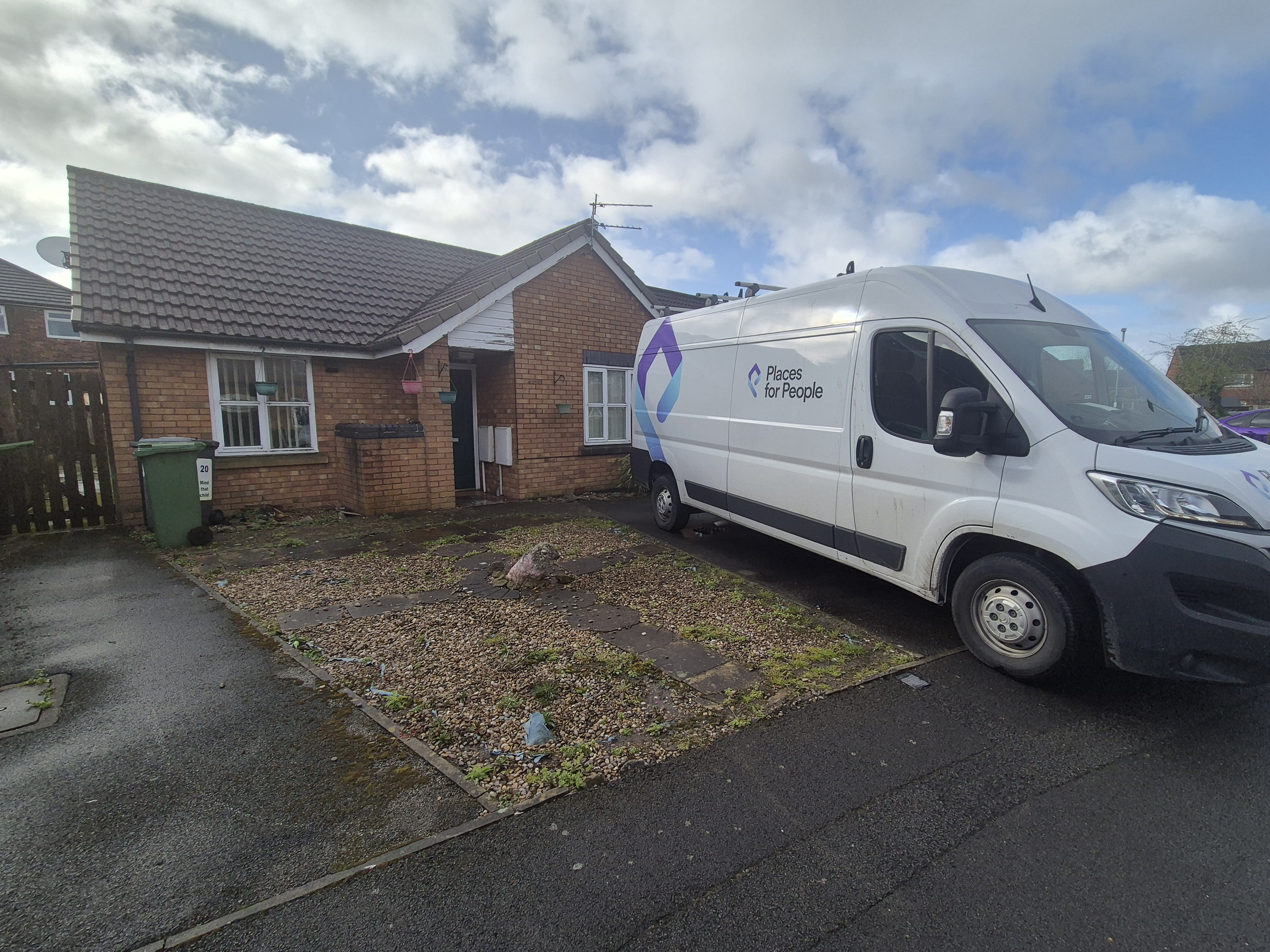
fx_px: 514
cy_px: 473
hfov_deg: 102.0
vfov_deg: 85.7
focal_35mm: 14
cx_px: 665
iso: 50
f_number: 2.2
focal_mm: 2.2
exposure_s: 1/2200
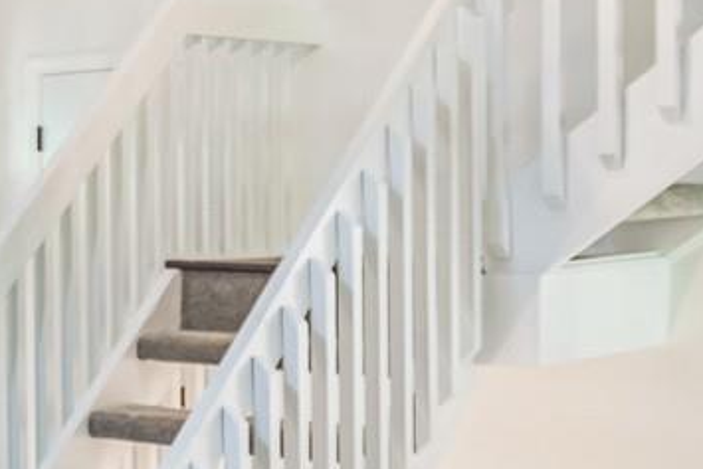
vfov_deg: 14.0
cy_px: 252
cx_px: -590
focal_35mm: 98
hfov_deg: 16.9
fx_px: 1914
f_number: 2.8
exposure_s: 1/10
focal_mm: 17
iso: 500
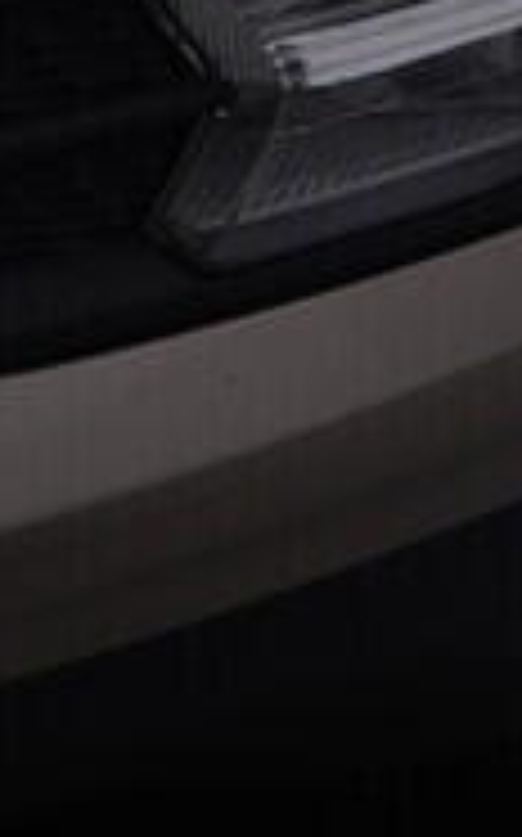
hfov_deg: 6.4
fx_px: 4605
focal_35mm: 202
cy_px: -650
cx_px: 670
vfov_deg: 9.9
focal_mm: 24
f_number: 5
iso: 125
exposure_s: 1/125
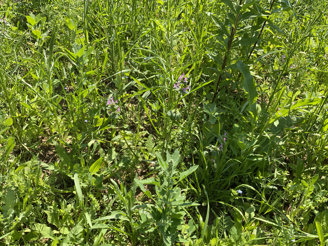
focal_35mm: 29
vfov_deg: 48.2
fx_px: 275
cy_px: 123
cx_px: 164
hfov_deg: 61.7
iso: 16
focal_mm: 3
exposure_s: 1/829
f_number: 1.8
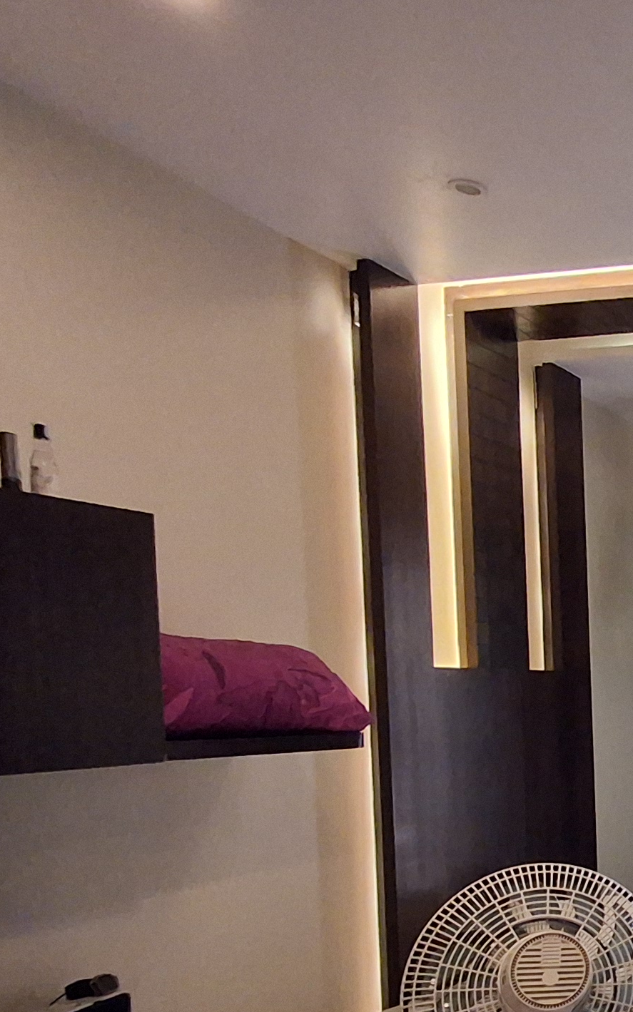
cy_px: 746
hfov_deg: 24.9
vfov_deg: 48.6
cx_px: 956
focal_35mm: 39
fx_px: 1076
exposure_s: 1/50
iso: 400
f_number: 2.2
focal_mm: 1.64
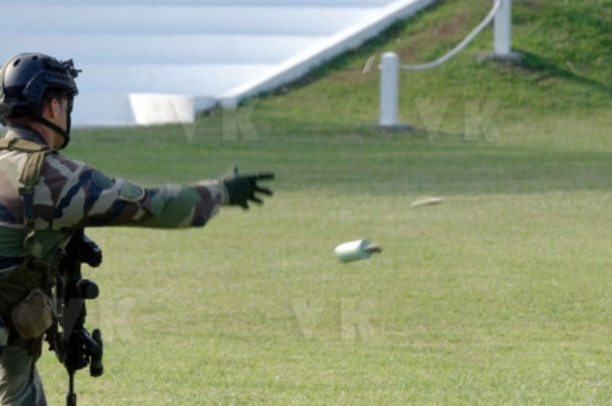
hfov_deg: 4.0
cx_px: 91
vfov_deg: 2.7
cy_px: 160
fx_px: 8754
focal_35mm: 516
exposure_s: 1/250
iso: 100
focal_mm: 200
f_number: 8
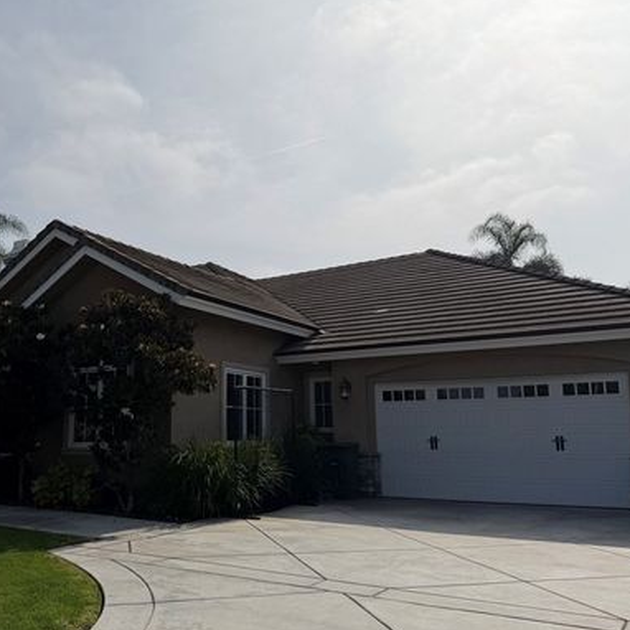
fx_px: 679
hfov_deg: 49.2
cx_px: 234
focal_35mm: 33
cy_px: 331
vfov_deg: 49.7
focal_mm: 6.76
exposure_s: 1/22727
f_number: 1.78
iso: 80
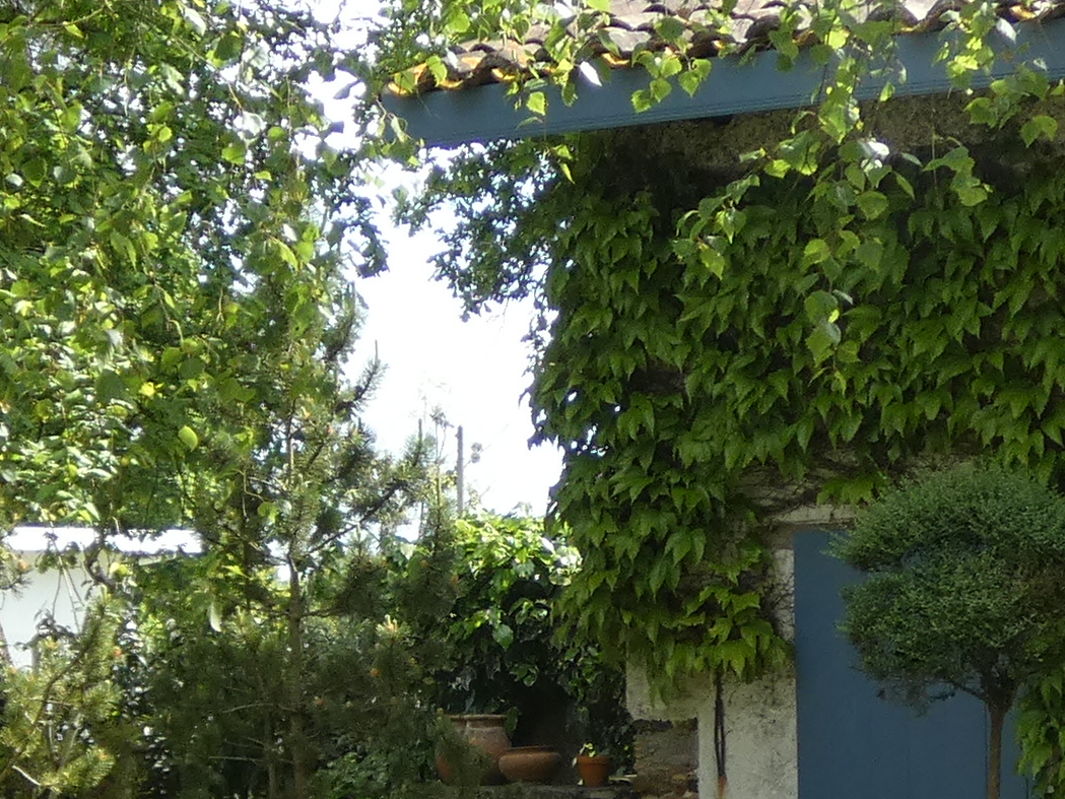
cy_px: 697
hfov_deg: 14.0
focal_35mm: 140
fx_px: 4308
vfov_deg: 10.5
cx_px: 273
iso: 80
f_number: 3.3
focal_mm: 5.3
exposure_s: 1/320
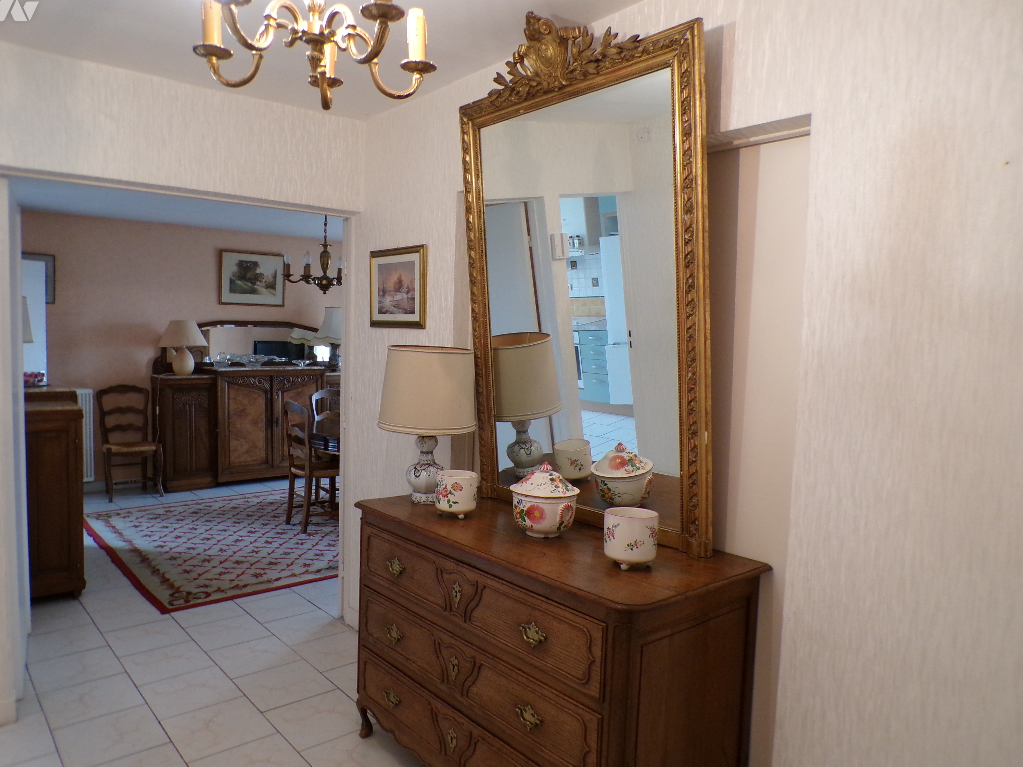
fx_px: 739
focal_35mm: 25
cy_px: 381
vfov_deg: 54.9
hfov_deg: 69.4
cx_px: 506
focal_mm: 4.3
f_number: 3
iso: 373
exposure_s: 1/17
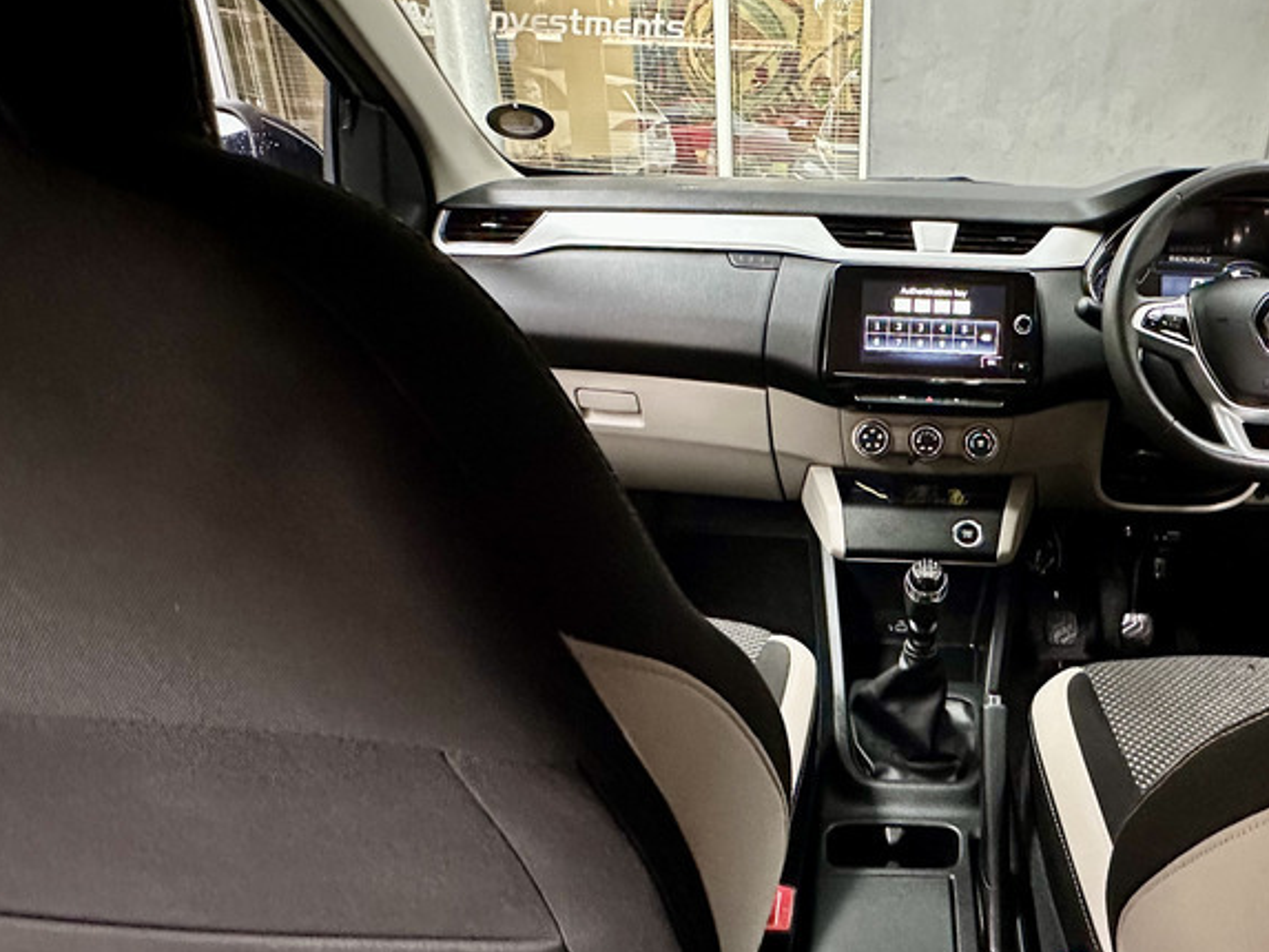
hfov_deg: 66.6
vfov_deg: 54.7
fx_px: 917
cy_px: 538
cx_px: 890
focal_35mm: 25
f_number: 2.2
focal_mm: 2.22
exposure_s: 1/60
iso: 800
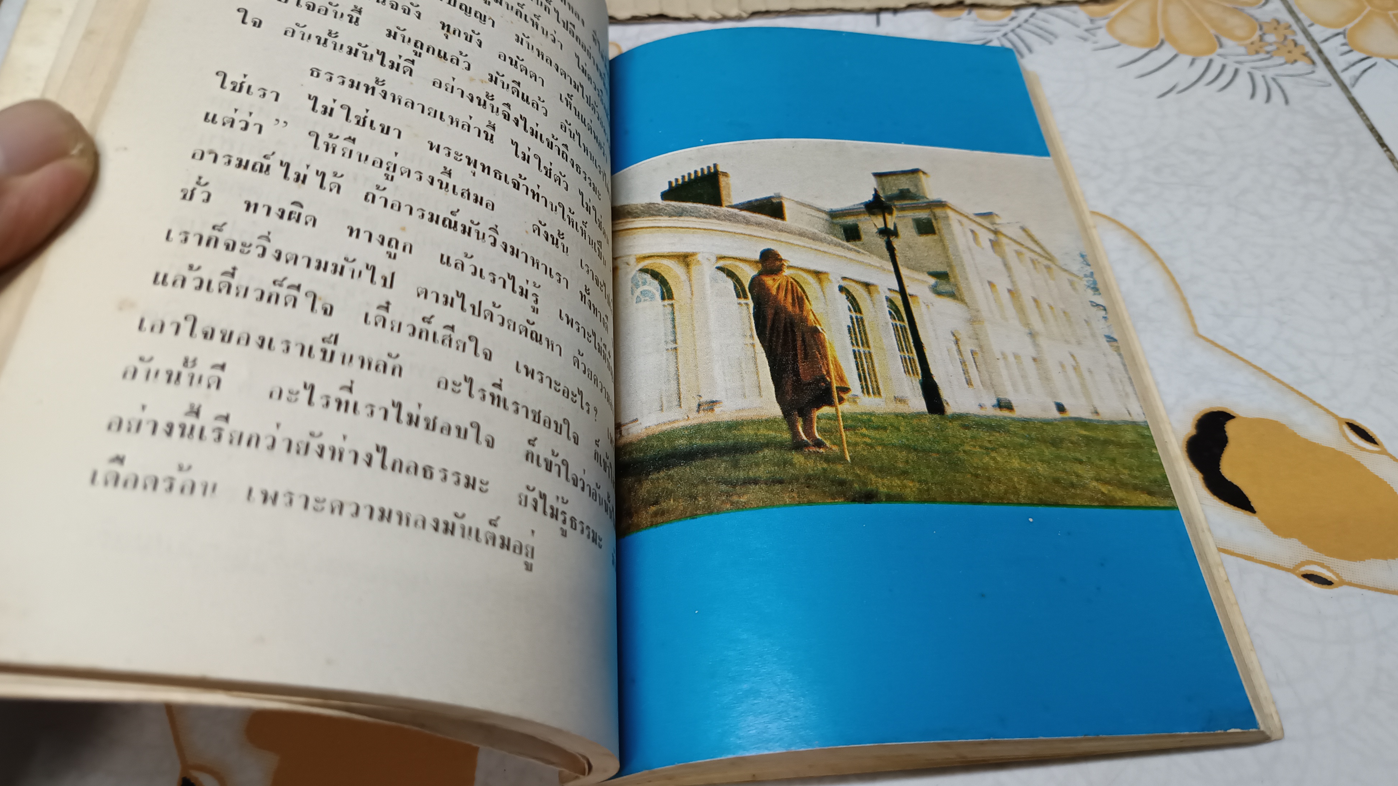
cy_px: 342
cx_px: 703
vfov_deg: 42.8
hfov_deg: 69.9
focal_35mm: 27
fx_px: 1001
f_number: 1.7
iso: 1137
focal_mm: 5.31
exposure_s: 1/33.3
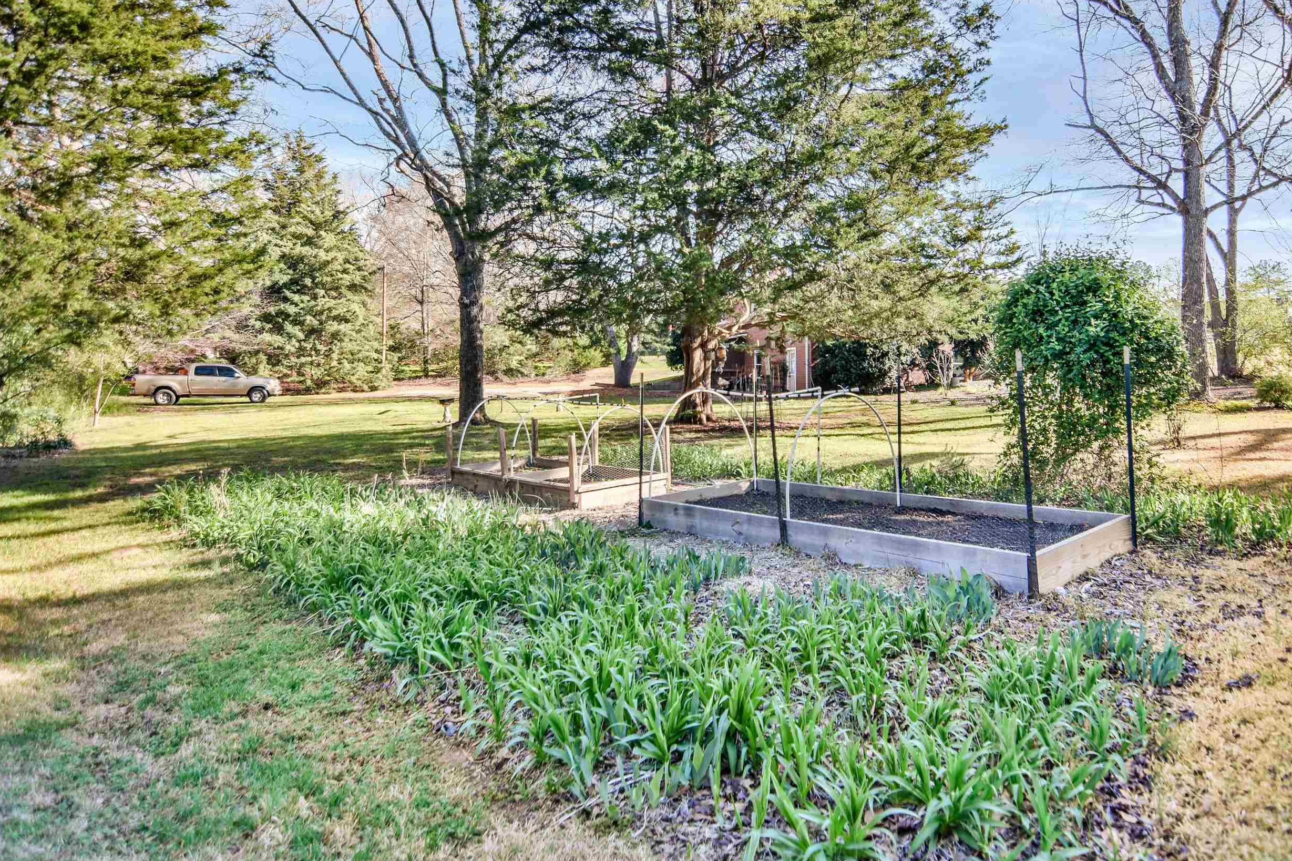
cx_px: 743
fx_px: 740
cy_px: 350
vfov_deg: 59.9
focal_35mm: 21
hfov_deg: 81.7
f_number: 2.8
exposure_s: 1/400
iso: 160
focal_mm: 11
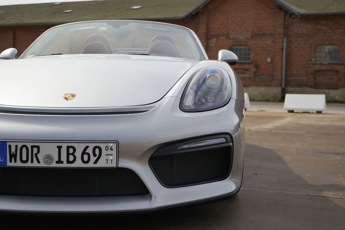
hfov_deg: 41.9
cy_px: 115
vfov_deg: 28.6
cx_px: 172
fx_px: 450
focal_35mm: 47
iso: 125
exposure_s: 1/400
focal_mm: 47
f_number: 4.5
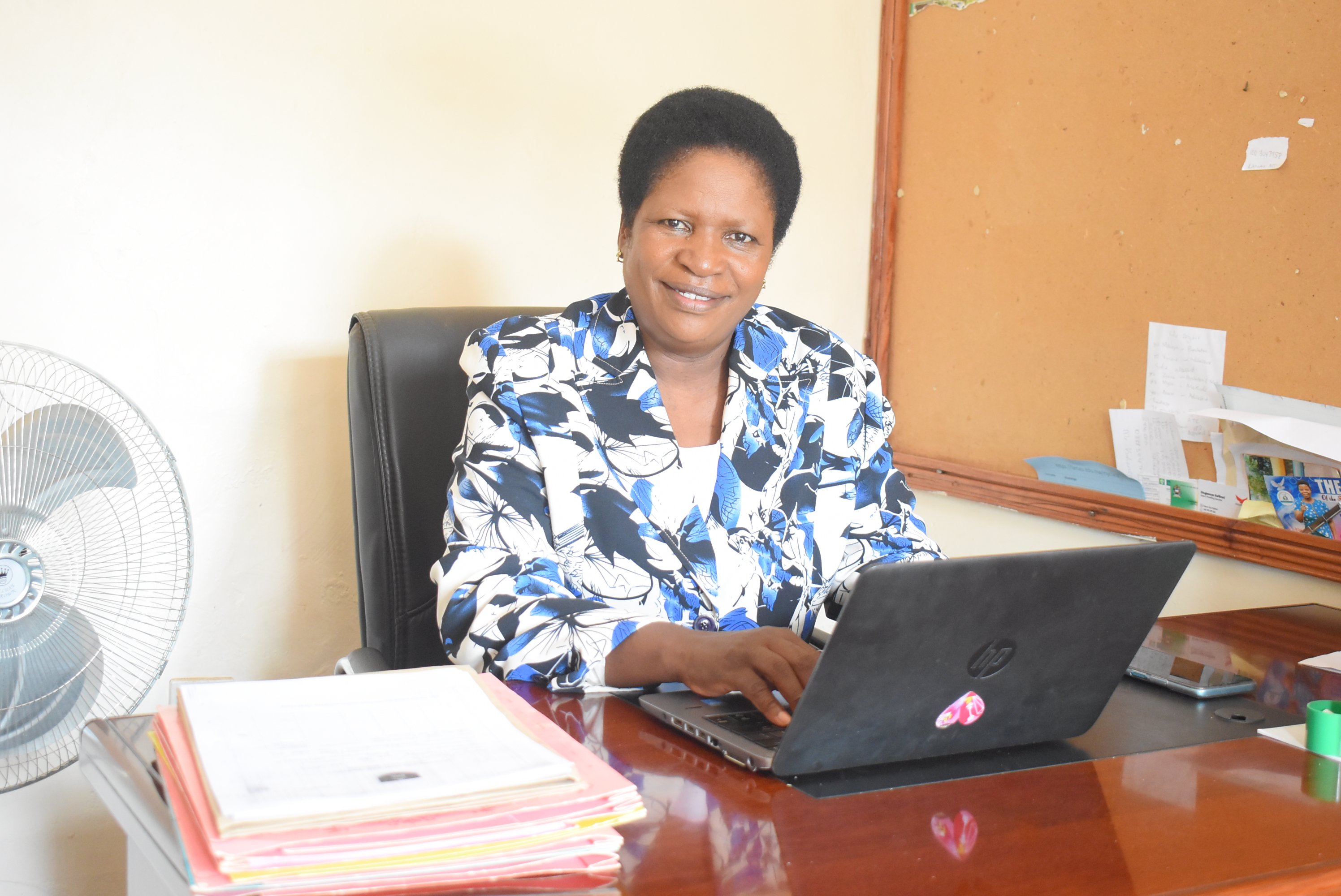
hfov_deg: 38.9
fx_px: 1901
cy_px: 448
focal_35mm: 51
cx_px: 670
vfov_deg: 26.5
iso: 2500
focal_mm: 34
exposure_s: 1/60
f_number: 4.5
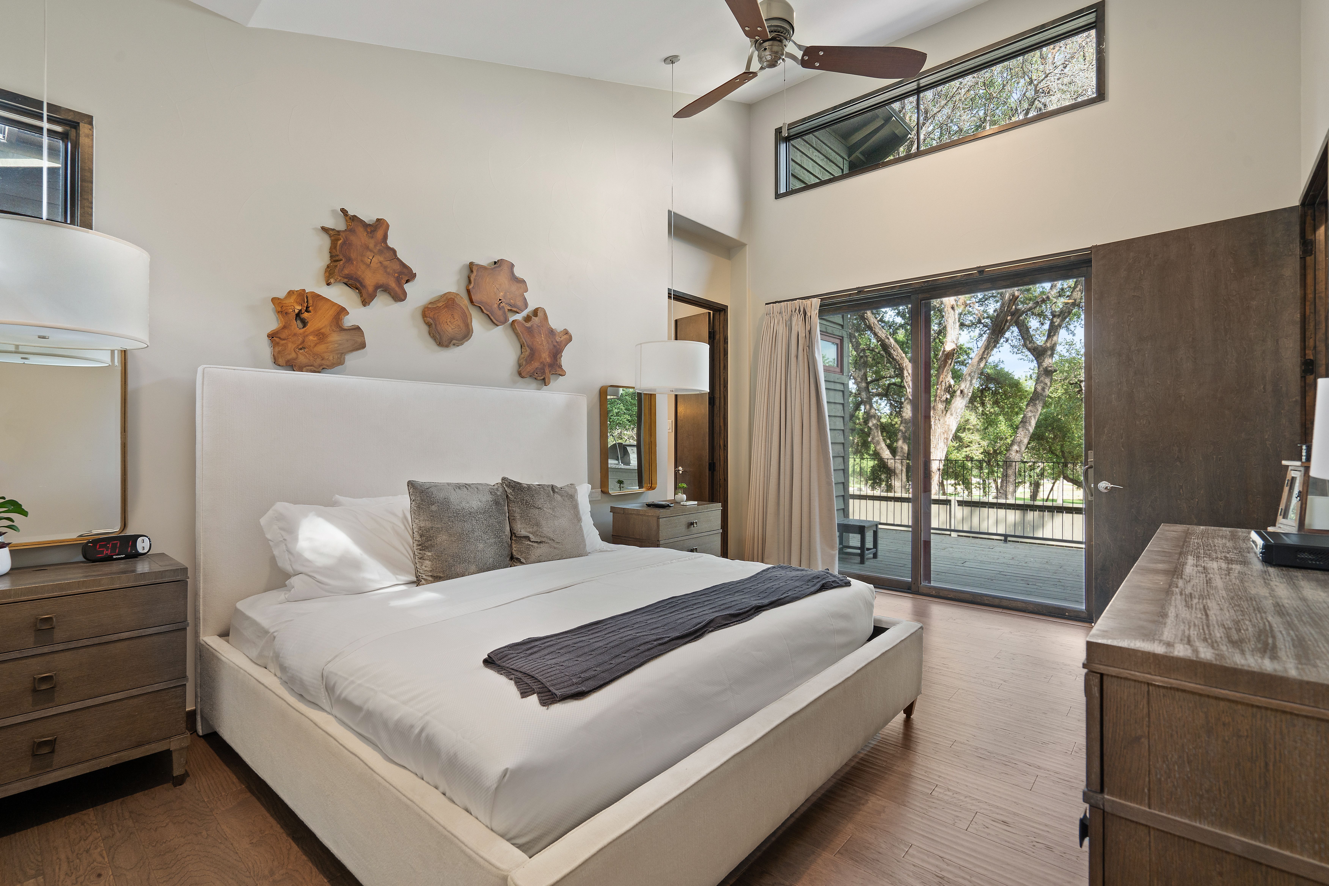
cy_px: 443
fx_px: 591
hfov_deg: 96.7
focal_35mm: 16
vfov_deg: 73.7
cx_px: 664
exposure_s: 1/3
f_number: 9
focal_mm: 16
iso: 320
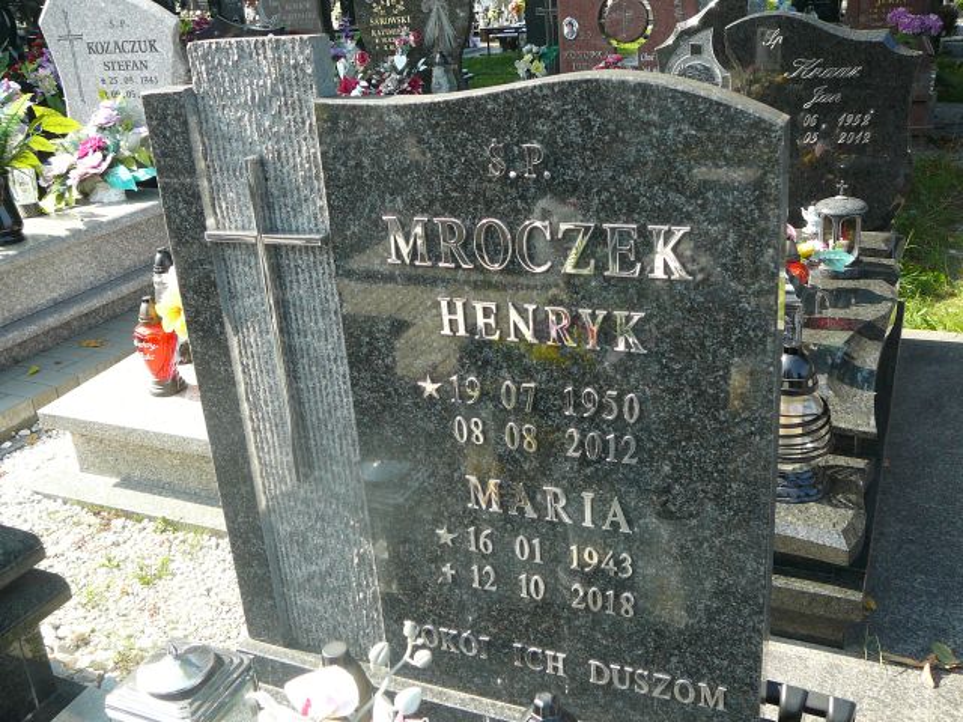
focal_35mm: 35
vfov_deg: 40.7
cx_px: 482
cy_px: 361
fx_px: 974
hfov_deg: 52.6
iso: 80
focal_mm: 5.2
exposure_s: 1/250
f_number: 2.8
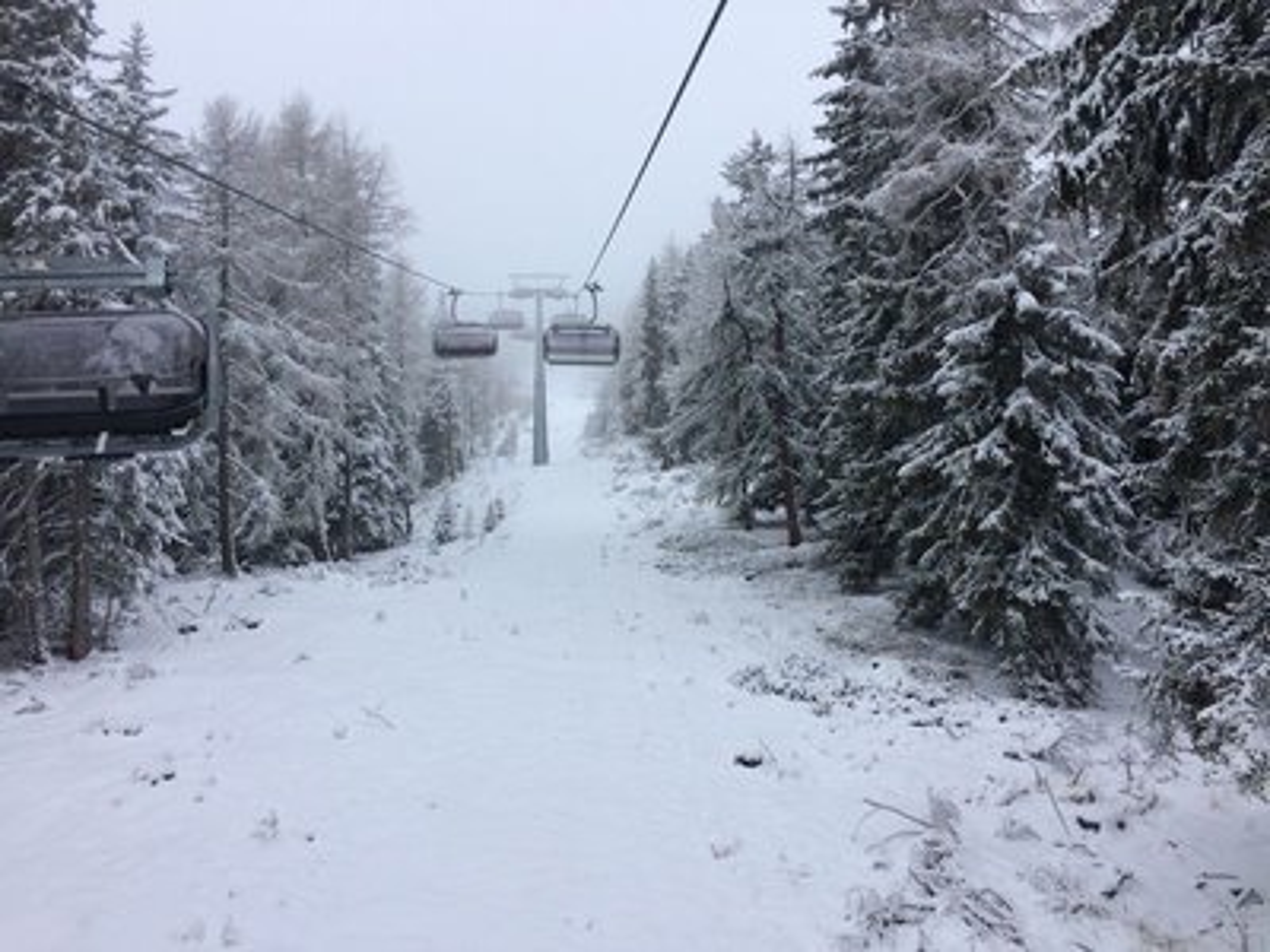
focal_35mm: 29
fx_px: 1064
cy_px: 476
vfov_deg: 48.2
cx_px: 635
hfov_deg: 61.7
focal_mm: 4.15
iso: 32
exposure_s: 1/672
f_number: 2.2
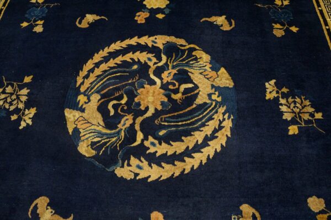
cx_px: 166
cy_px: 110
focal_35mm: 27
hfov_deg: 67.4
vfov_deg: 47.9
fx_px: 248
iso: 2500
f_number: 4
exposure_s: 1/160
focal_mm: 18
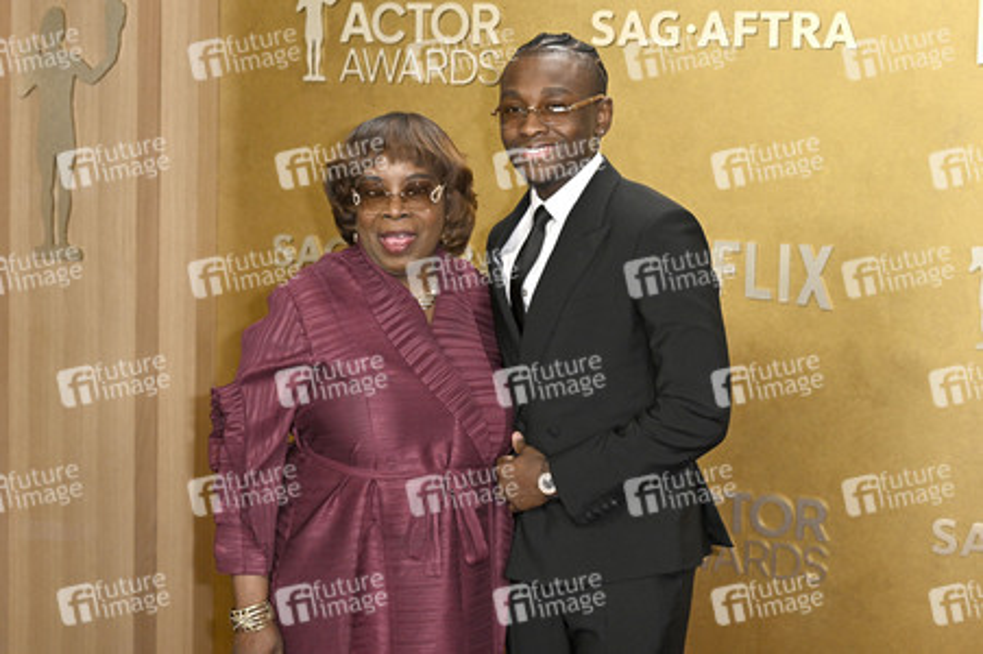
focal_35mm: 67
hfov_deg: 30.1
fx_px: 1828
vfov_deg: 20.3
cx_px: 492
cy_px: 327
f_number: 5.6
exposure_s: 1/320
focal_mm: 67
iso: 2500
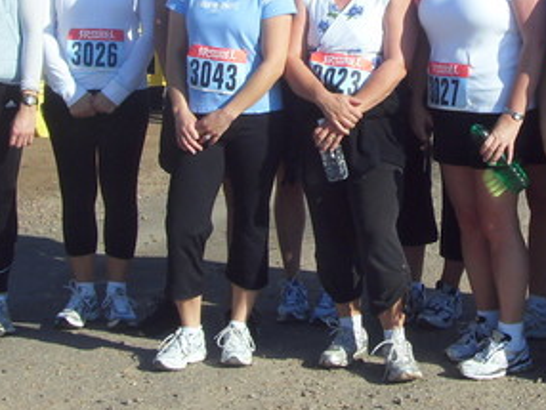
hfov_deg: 18.0
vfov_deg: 13.5
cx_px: 323
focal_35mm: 109
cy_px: 21
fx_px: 1721
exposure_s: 1/350
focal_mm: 6.6
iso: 80
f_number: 6.2
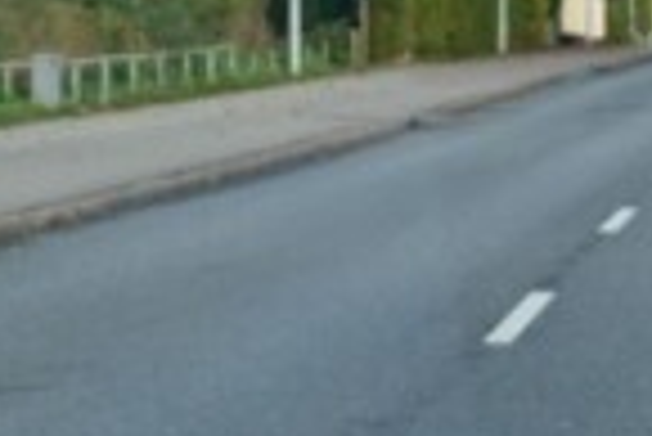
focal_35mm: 135
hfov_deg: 13.8
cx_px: 1115
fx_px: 2447
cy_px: 146
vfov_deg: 10.2
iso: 320
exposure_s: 1/210
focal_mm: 18.8
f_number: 5
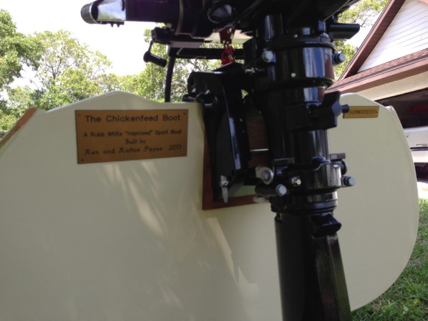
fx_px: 408
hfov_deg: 55.4
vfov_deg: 42.9
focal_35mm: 33
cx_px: 214
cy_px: 160
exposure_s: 1/354
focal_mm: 4.13
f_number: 2.4
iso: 50
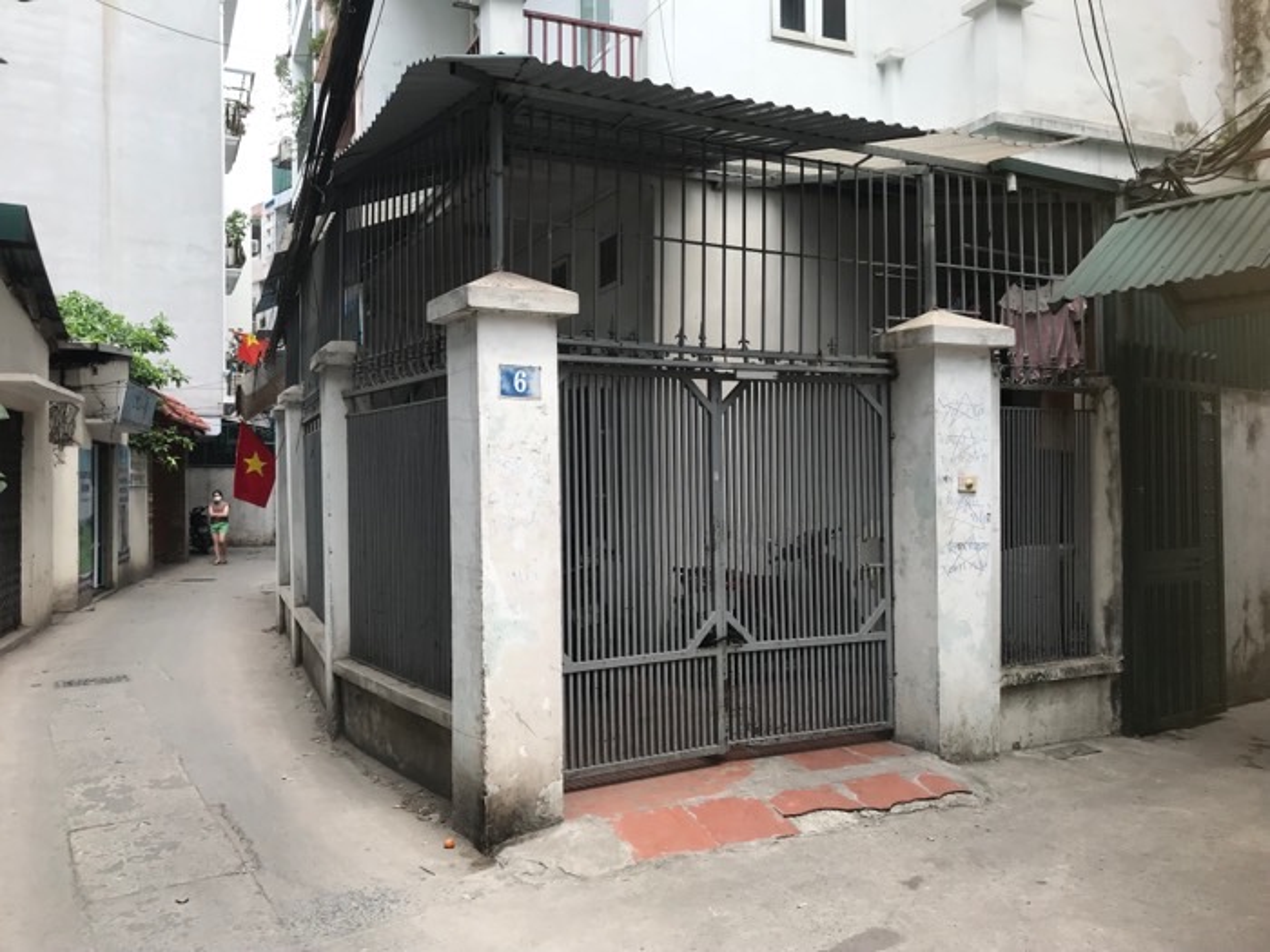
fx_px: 1027
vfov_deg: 49.7
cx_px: 635
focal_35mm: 28
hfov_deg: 63.4
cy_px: 476
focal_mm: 3.99
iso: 20
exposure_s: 1/541
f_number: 1.8
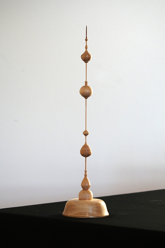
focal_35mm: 112
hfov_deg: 12.2
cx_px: 82
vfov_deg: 18.2
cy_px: 124
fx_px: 774
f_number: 5
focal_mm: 75
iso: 640
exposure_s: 1/160
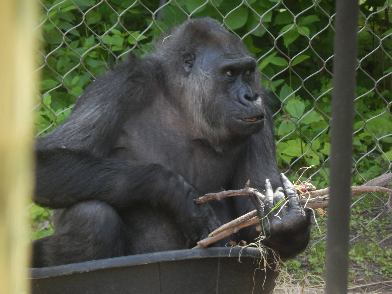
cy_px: 146
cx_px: 197
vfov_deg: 2.4
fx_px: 6965
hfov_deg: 3.2
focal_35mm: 615
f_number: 5.8
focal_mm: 107.1
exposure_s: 1/100
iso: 400
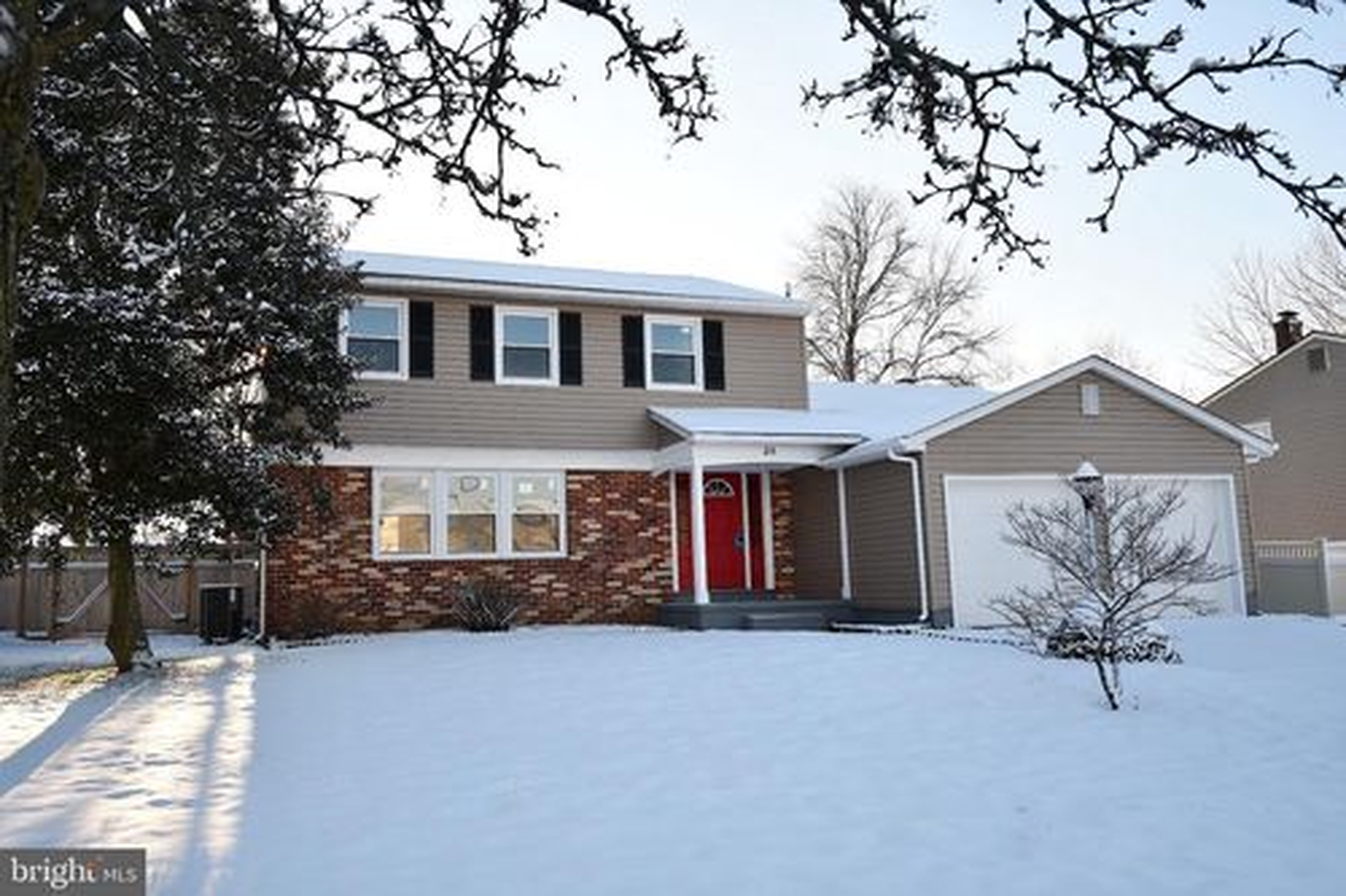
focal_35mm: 30
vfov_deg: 43.6
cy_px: 448
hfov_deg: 61.9
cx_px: 673
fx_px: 1121
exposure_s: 1/160
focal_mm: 20
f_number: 5.6
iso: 100
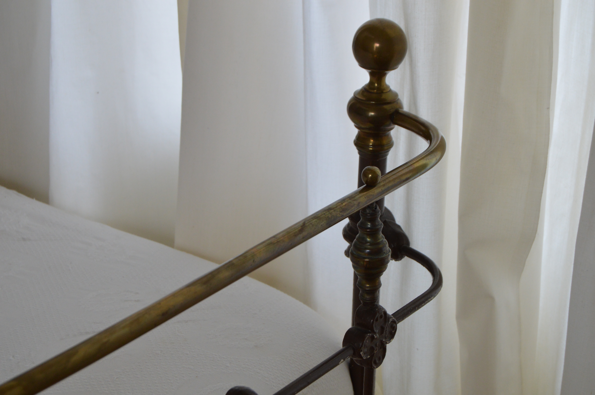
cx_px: 298
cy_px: 198
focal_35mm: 78
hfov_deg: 26.0
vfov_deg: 17.5
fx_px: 1288
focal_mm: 52
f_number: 7.1
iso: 800
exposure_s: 1/80
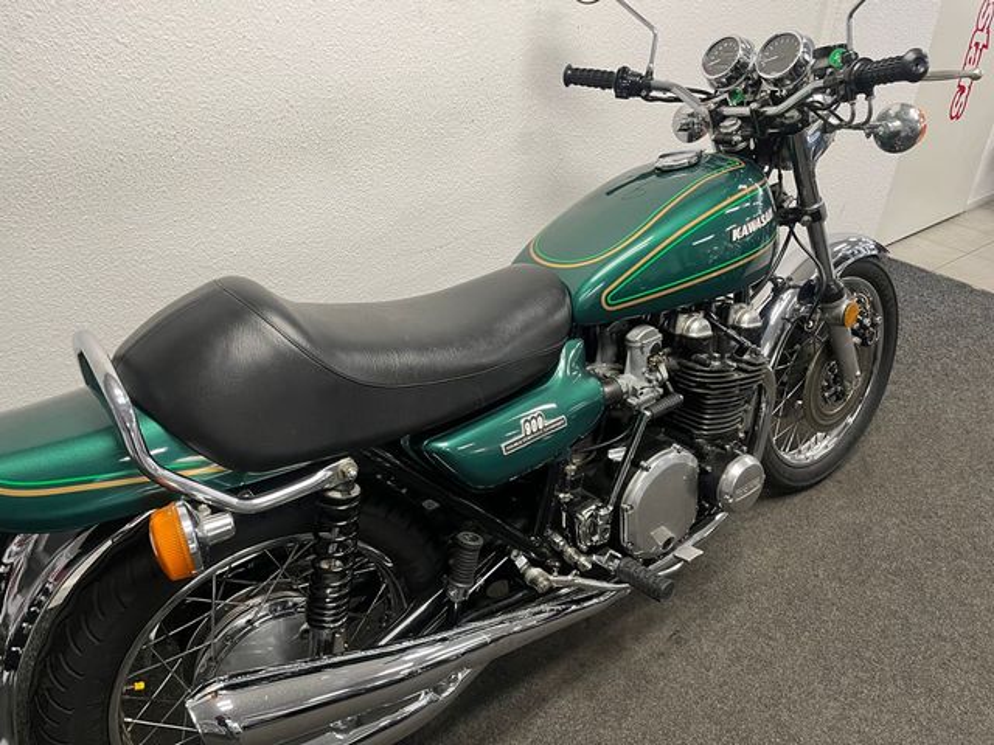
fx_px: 747
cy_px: 372
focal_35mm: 26
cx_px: 497
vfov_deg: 53.1
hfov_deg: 67.3
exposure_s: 1/50
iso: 100
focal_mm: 5.1
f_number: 1.6
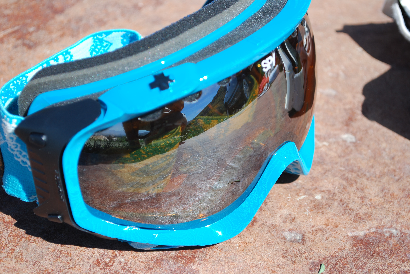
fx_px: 941
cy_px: 137
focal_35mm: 82
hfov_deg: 24.6
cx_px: 205
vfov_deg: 16.6
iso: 100
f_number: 6.3
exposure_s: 1/160
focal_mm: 55
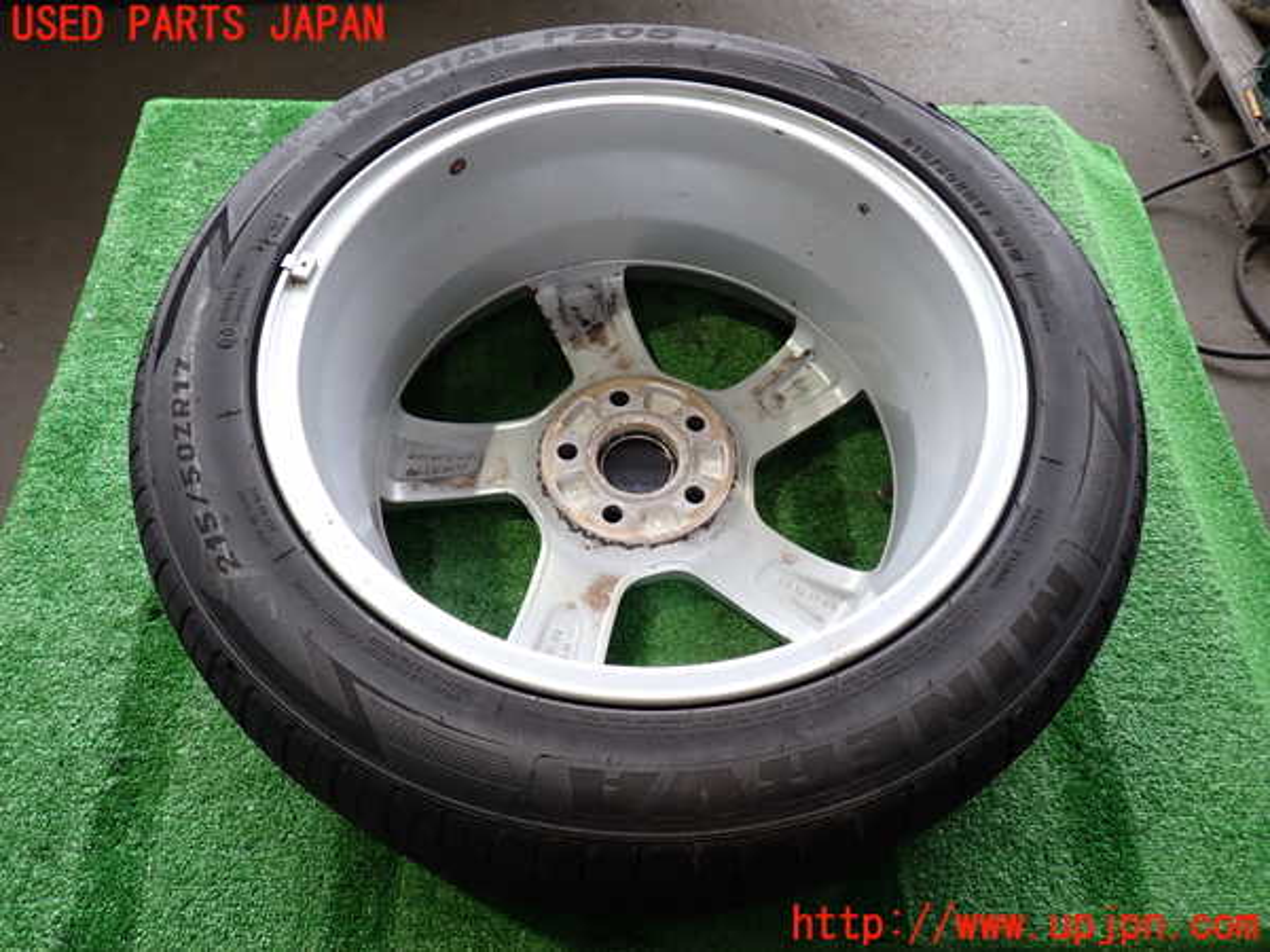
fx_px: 917
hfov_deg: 69.4
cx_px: 635
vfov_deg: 54.9
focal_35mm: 25
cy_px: 476
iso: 200
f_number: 2
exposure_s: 1/60
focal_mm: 4.5
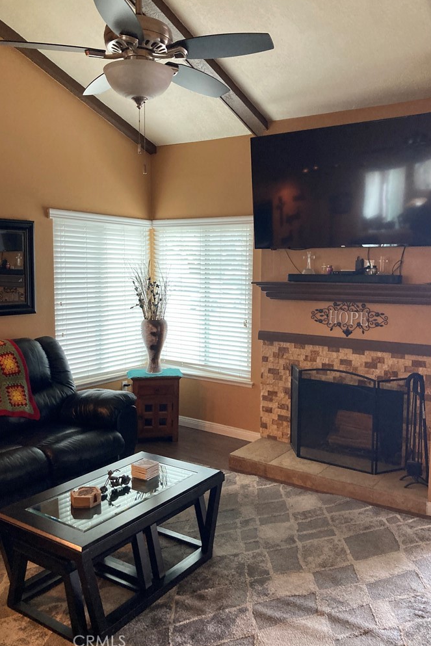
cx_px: 228
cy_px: 318
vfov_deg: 61.9
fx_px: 539
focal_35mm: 30
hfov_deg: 43.6
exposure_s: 1/60
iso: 200
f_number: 1.8
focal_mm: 3.99
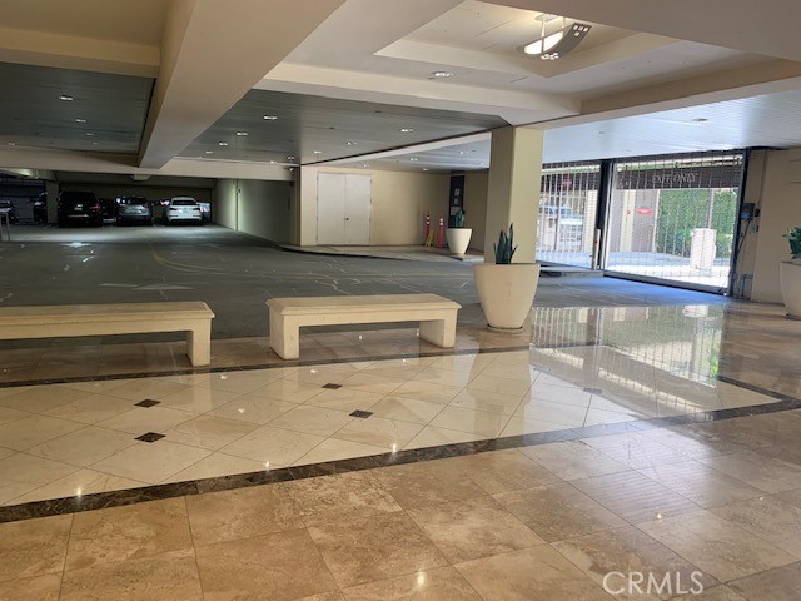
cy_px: 300
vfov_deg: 53.1
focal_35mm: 26
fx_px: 602
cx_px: 400
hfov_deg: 67.3
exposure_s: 1/95
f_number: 1.8
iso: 100
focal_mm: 4.25
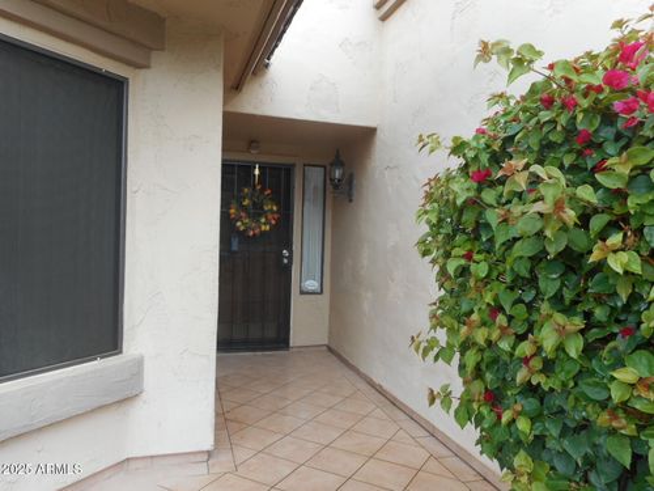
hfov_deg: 69.4
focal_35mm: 25
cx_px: 327
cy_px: 246
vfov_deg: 54.9
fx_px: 472
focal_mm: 4.5
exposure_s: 1/80
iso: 80
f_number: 3.7
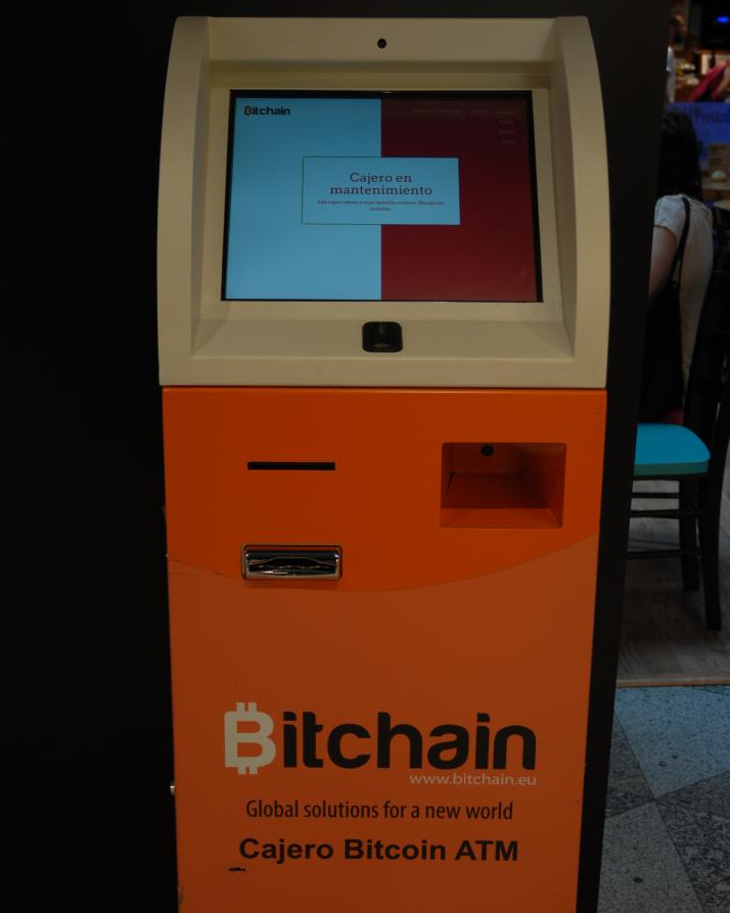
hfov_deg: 30.5
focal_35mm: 50
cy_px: 428
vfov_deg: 37.6
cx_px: 361
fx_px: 1339
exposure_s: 1/30
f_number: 3.8
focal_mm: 29
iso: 160
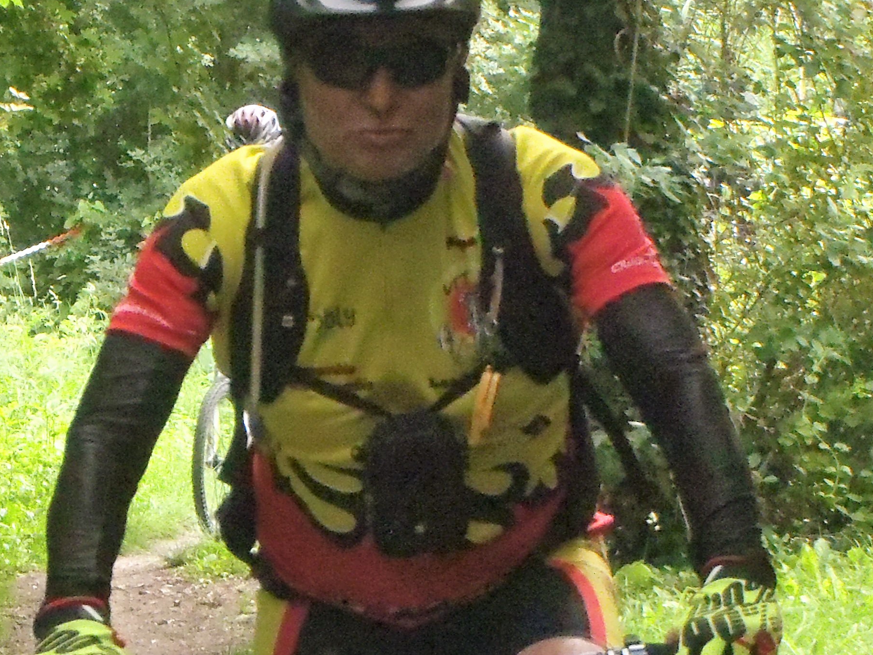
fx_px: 6128
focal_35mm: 243
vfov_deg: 6.1
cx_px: 309
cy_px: 285
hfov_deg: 8.1
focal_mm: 18.46
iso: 800
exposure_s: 1/160
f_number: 5
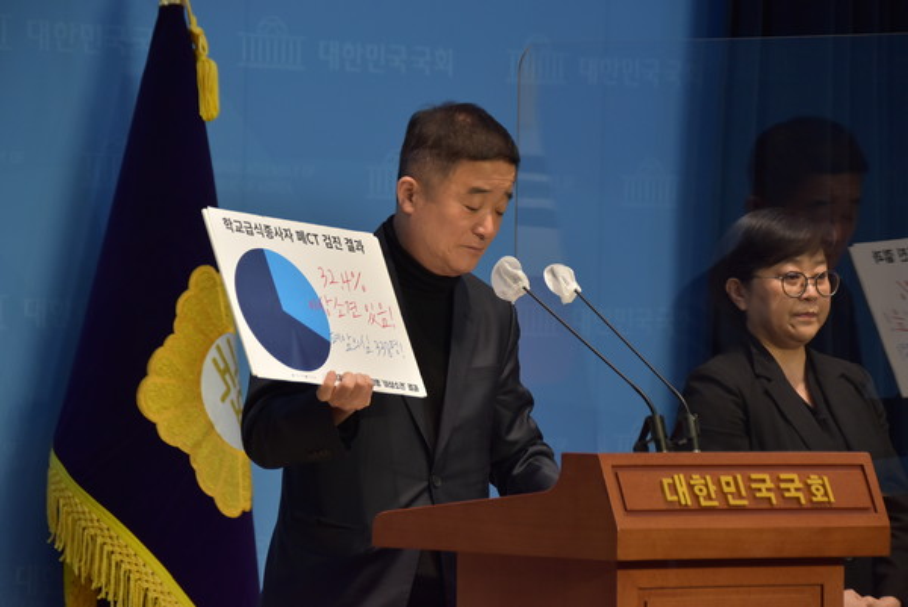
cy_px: 304
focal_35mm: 232
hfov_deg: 8.8
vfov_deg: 5.9
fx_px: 5868
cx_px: 454
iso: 800
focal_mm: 155
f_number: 6
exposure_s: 1/250
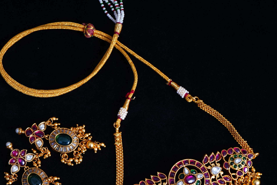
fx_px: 608
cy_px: 113
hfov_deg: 25.7
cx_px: 121
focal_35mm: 79
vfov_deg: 17.3
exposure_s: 1/160
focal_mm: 59
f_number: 16
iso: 80
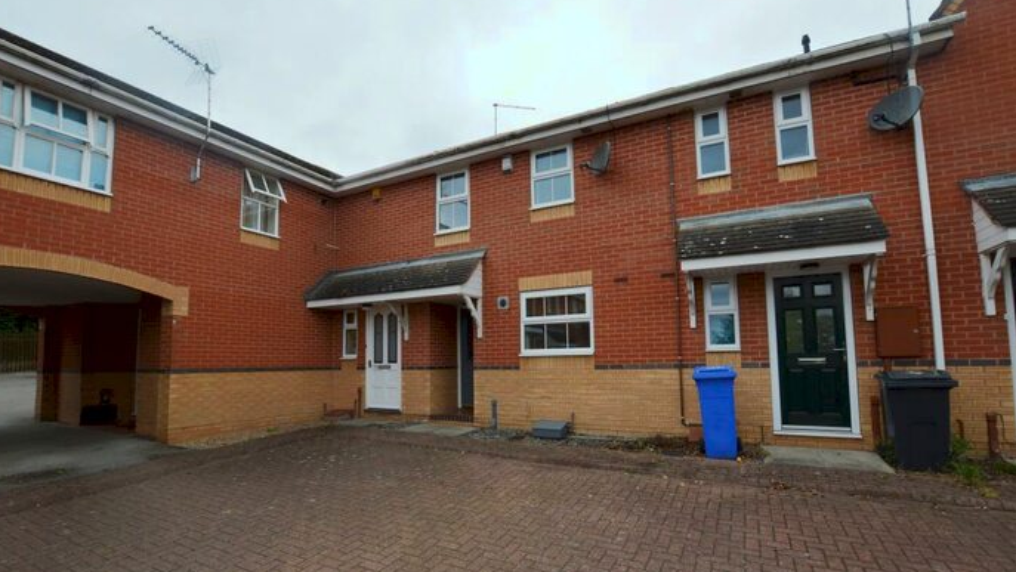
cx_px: 501
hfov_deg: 99.3
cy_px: 322
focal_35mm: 16
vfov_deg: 66.9
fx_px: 431
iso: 400
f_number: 11
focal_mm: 10
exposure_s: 1/400
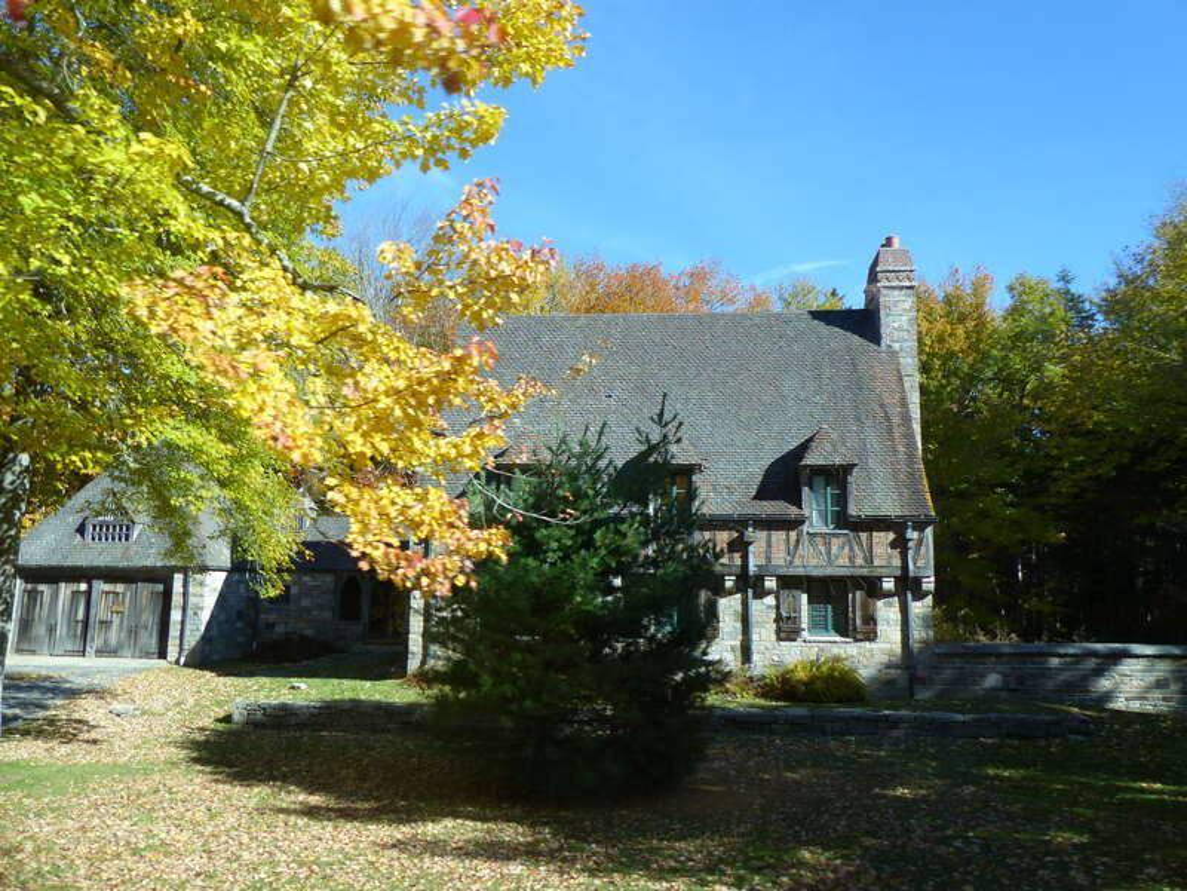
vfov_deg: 54.9
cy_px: 446
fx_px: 857
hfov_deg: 69.4
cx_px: 594
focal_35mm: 25
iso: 100
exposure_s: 1/80
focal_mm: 4.5
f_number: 2.8
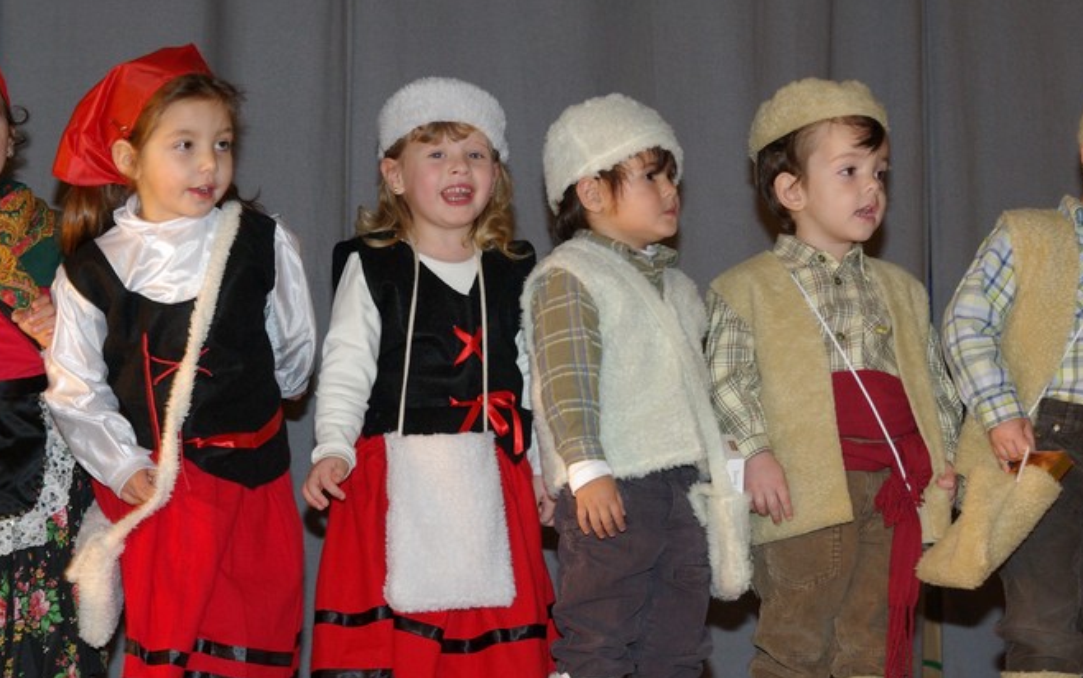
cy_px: 406
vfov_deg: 11.0
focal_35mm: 119
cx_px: 632
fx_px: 3514
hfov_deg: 17.5
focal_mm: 50
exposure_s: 1/60
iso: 400
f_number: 5.6
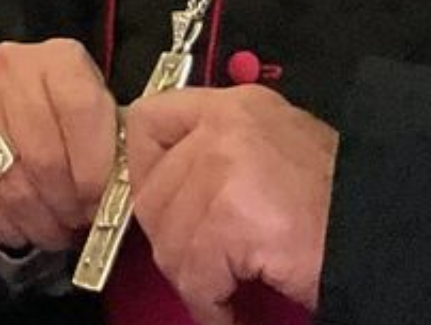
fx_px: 2144
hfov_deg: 10.5
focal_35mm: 172
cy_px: -498
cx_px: -437
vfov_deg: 7.9
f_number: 1.8
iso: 200
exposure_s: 1/60
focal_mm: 3
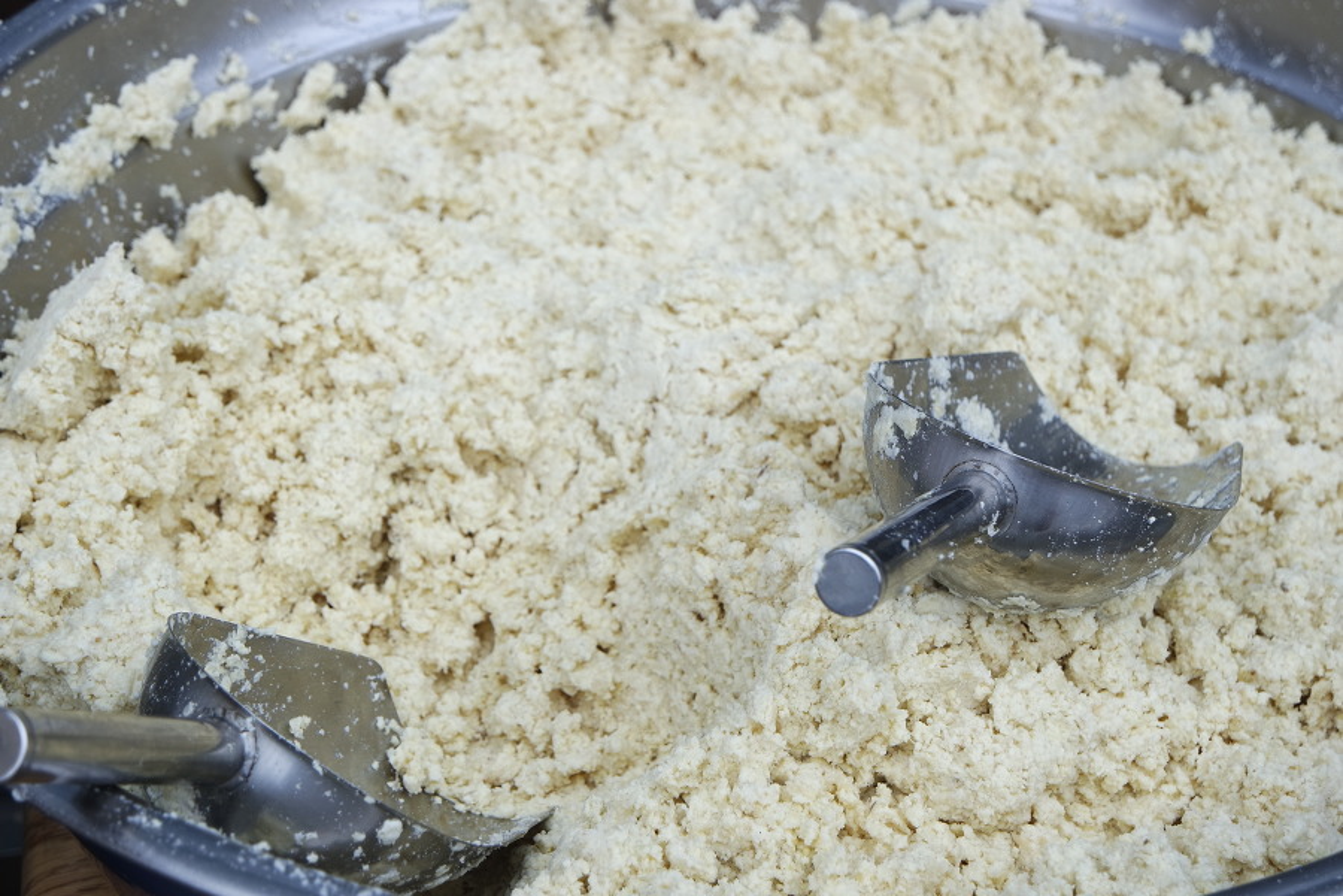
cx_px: 672
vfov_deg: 20.3
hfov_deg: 30.1
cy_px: 448
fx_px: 2499
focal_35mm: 67
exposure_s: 1/160
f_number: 5.6
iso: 200
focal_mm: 44
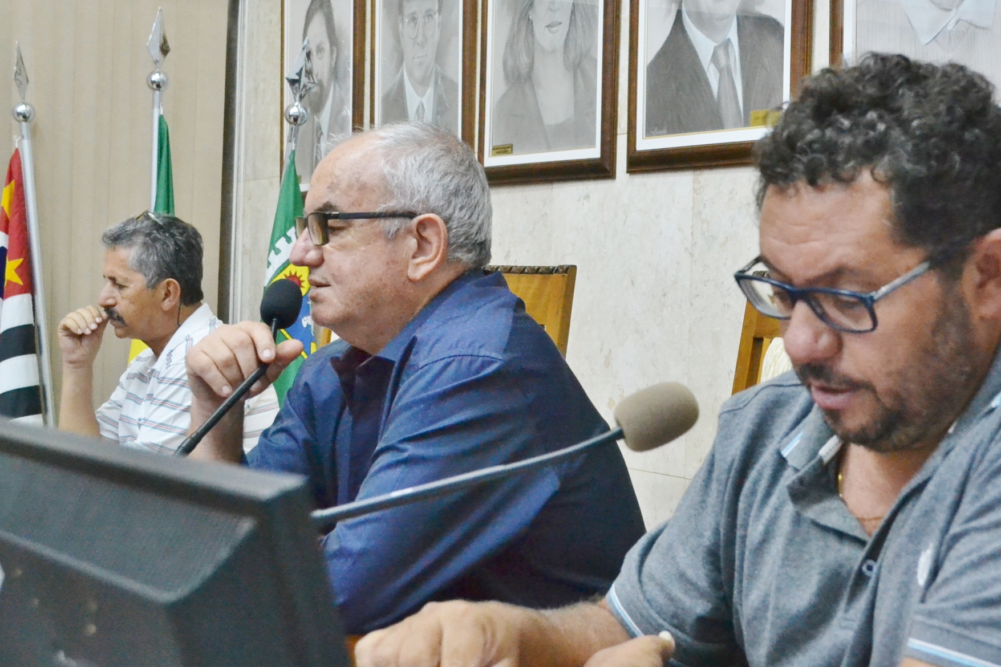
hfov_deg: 31.7
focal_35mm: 63
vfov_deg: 21.6
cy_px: 351
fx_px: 1752
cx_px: 643
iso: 3200
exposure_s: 1/125
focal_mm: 32
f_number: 5.6
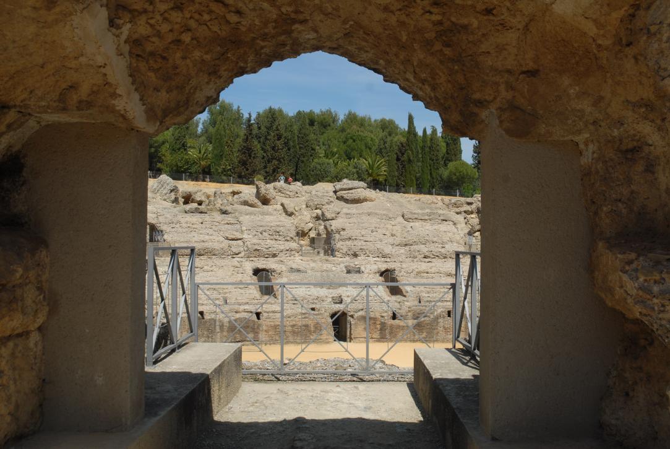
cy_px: 224
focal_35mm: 44
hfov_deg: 44.9
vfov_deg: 30.9
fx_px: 811
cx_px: 335
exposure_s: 1/250
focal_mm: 29
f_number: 8
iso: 100
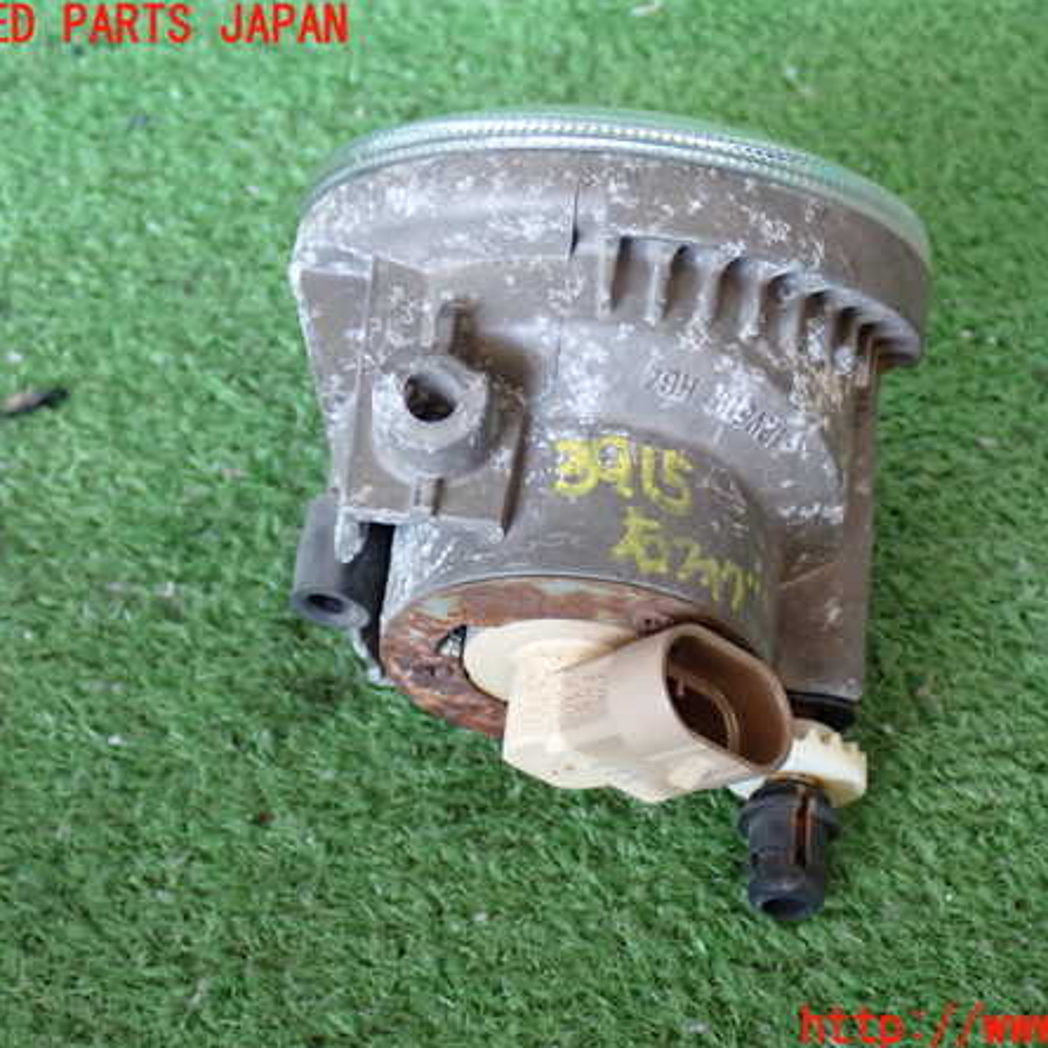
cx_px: 626
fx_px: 1918
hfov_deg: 30.5
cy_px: 528
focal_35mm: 56
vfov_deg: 30.6
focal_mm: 8.4
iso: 500
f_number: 3.1
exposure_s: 1/50
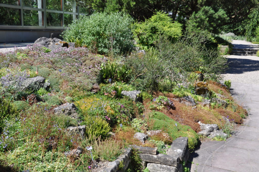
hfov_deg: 46.5
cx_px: 130
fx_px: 302
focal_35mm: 42
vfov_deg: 31.8
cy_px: 86
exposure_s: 1/125
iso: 200
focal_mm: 28
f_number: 11
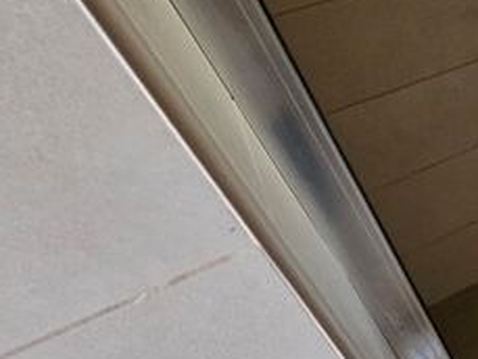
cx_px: 717
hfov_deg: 29.0
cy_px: 152
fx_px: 553
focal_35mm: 40
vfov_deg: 35.9
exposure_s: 1/33.3
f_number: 2.2
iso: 640
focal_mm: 2.2
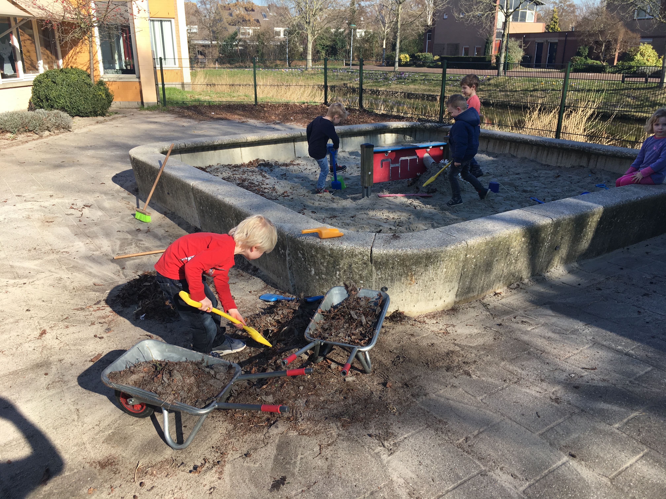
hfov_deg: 61.7
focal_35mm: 29
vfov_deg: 48.2
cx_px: 333
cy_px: 250
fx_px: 558
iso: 25
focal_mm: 4.15
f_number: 2.2
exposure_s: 1/777
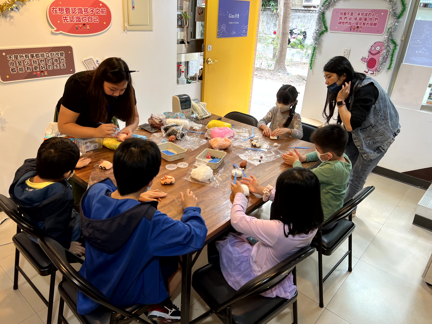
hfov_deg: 67.3
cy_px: 162
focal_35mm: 26
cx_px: 216
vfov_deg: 53.1
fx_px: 325
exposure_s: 1/60
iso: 80
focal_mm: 5.7
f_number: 1.5
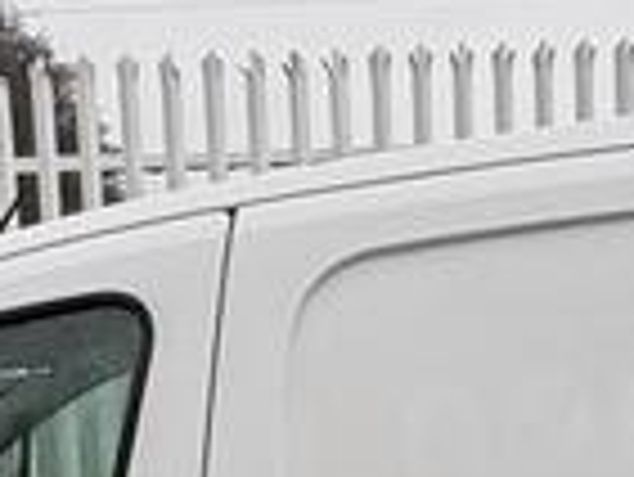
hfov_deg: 22.0
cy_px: 603
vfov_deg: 15.9
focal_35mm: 89
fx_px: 1631
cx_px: 306
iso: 64
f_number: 2.2
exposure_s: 1/99
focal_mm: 2.22
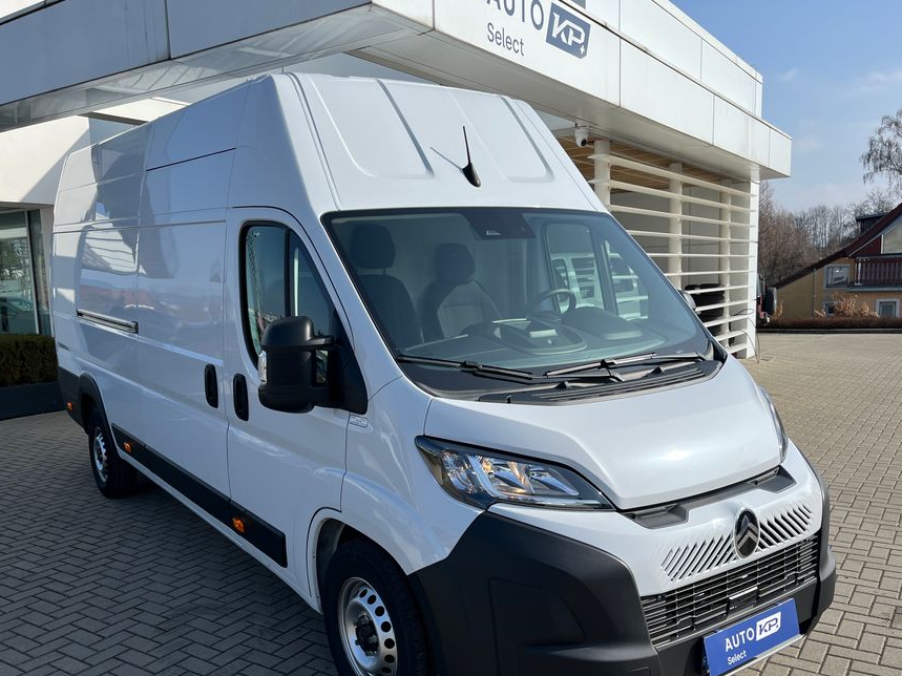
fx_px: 808
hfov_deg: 58.2
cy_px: 385
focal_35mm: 31
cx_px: 407
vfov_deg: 45.3
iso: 50
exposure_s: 1/3623
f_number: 1.6
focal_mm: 5.1
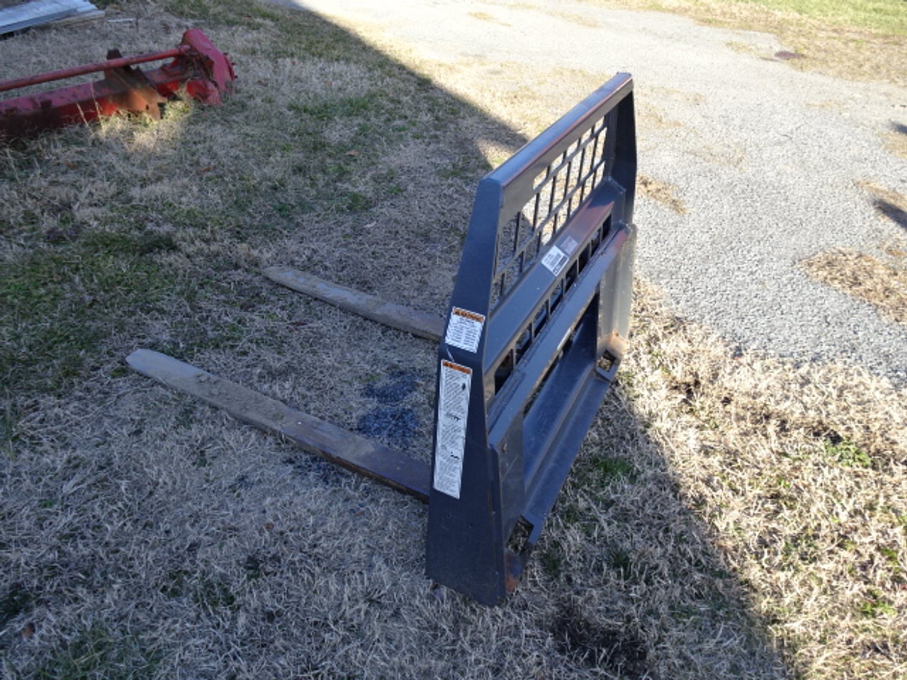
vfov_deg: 56.8
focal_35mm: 24
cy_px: 340
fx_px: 629
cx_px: 454
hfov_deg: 71.6
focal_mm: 4.1
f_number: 3.5
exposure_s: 1/160
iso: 80
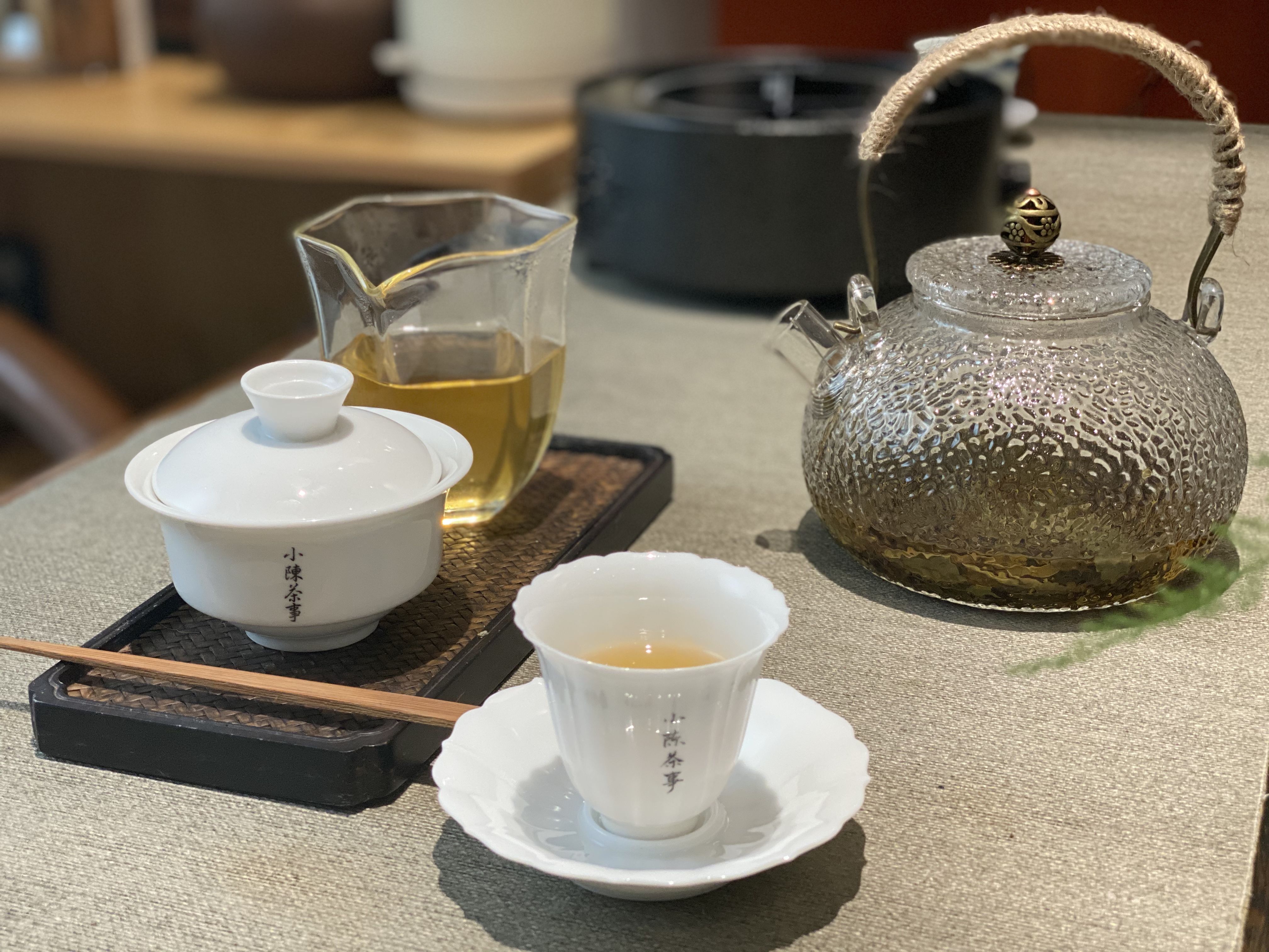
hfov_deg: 36.8
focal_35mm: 52
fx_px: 1906
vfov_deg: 28.0
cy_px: 476
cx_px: 634
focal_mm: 6
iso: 250
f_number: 2
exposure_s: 1/122
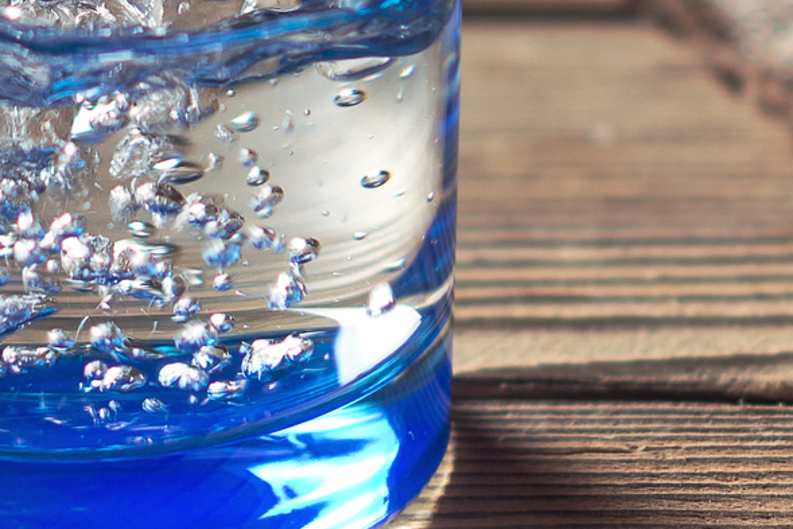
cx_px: 395
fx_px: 5949
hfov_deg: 7.6
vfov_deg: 5.1
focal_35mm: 270
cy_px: -59
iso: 100
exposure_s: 1/125
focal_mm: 50
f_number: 2.8
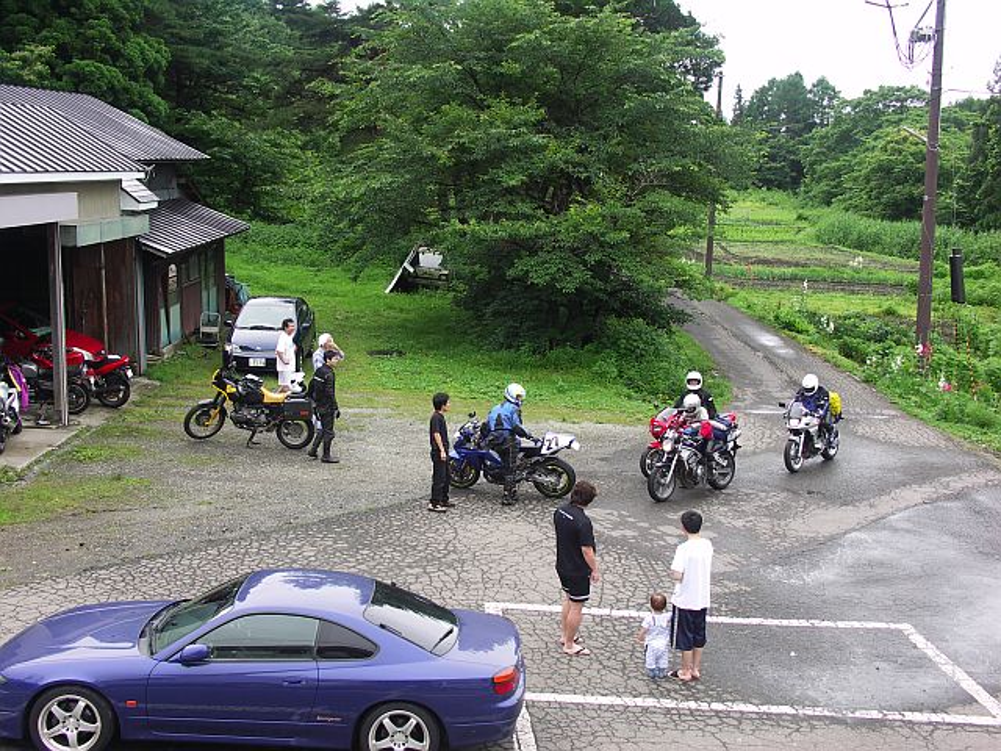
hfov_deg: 39.7
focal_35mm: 48
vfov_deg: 30.3
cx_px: 500
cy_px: 376
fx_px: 1388
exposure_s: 1/80
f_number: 4
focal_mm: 12.4
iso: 50
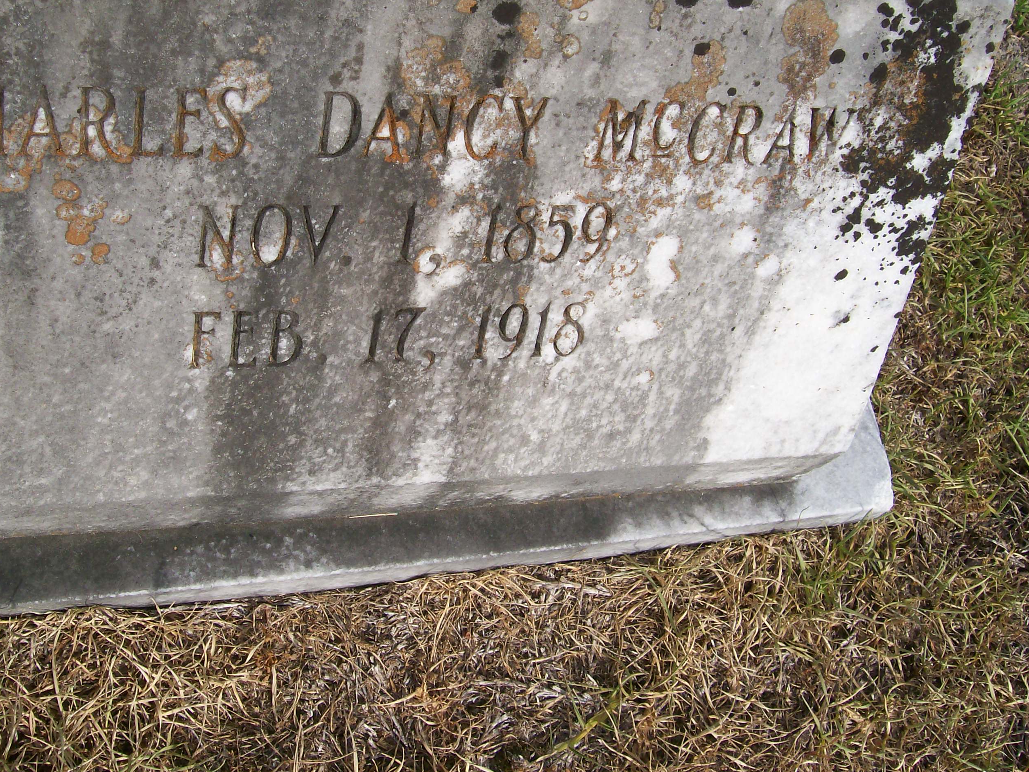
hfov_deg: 42.7
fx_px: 1308
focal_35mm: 44
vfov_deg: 32.8
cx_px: 402
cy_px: 301
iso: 80
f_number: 4.8
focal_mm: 6
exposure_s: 1/561
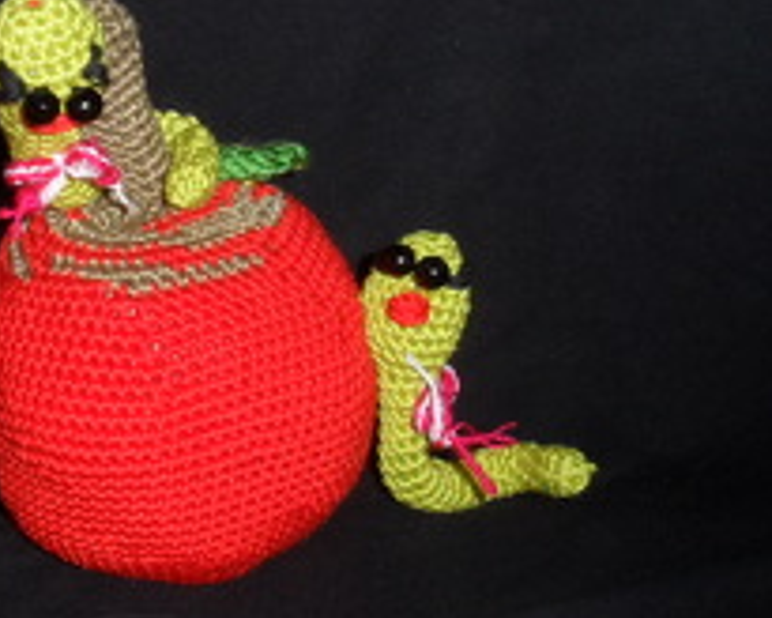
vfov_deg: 18.5
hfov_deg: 22.6
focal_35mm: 83
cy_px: 279
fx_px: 1896
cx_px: 122
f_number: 8.6
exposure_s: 1/15
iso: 160
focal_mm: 8.2
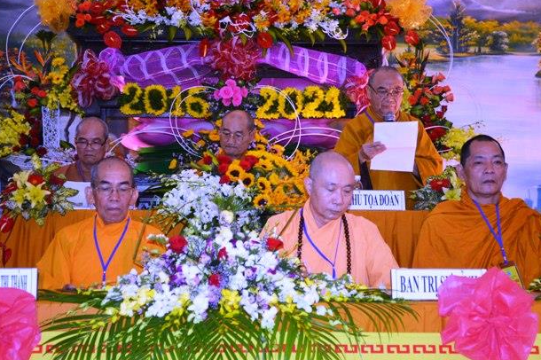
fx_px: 1300
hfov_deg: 23.5
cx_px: 262
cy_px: 180
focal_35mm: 87
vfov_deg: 15.8
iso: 1100
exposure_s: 1/60
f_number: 5.6
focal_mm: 55
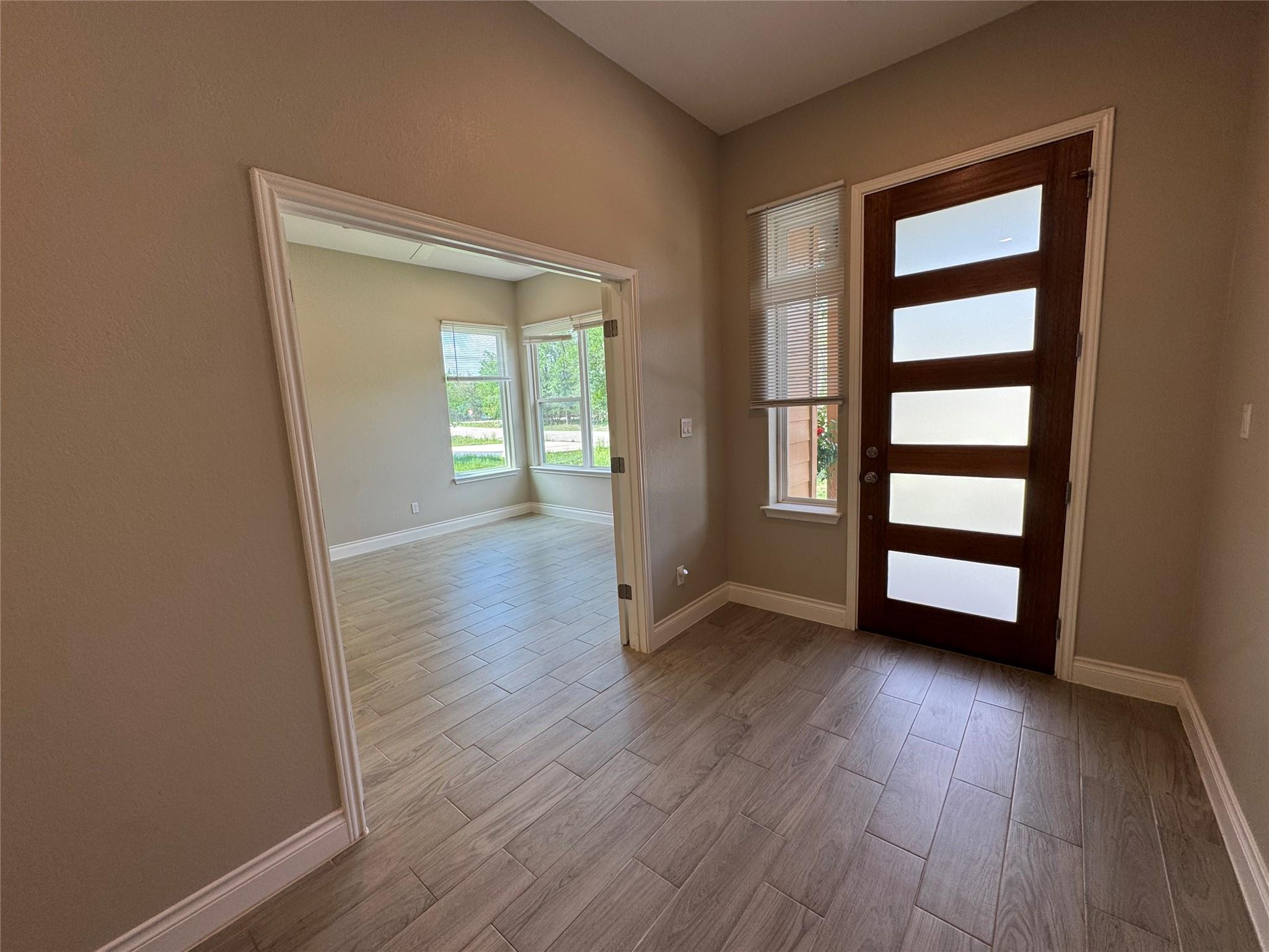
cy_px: 476
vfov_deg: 85.7
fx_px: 513
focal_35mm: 14
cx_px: 634
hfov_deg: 102.1
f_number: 2.2
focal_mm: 2.22
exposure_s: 1/120
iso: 50
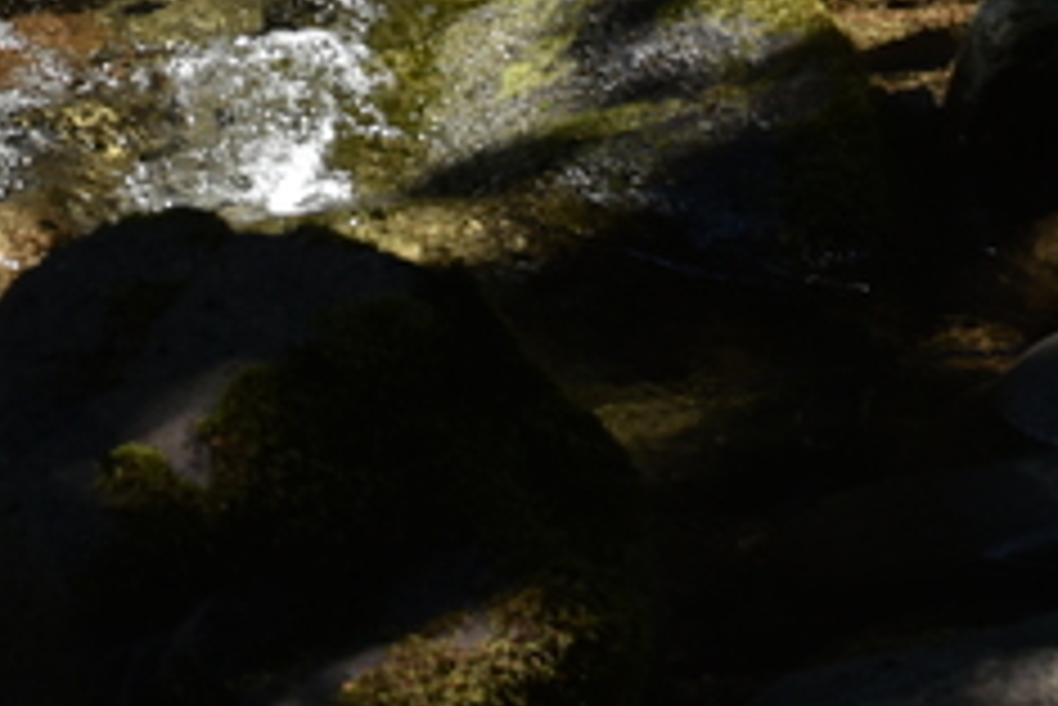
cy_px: -791
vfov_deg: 3.8
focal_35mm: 354
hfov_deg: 5.8
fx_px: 10410
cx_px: 36
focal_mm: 65
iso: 100
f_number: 7.1
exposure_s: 1/200
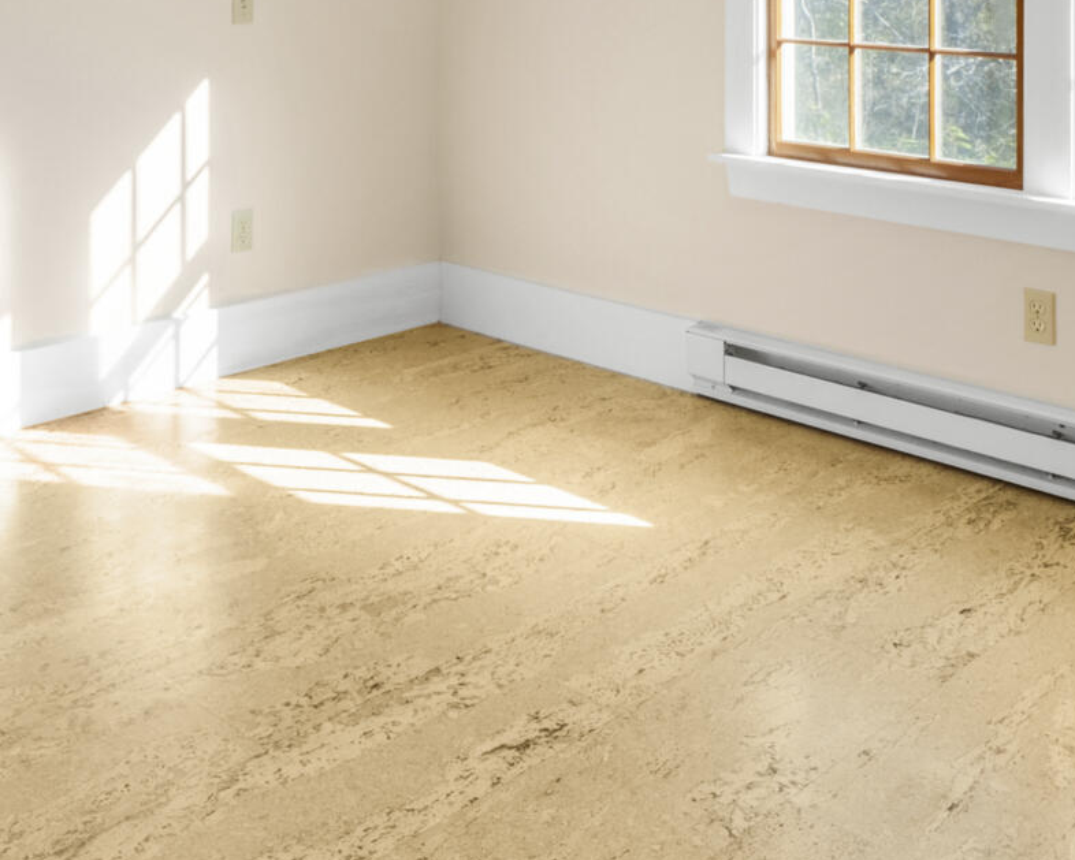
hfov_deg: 42.6
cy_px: -63
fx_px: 1368
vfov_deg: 31.4
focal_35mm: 43
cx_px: 410
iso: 320
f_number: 8
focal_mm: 8.3
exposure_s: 1/60
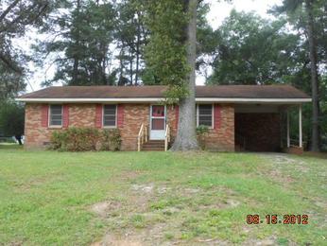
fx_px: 321
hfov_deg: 53.9
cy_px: 123
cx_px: 164
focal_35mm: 34
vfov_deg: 41.8
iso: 80
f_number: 3.9
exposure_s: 1/100
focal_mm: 6
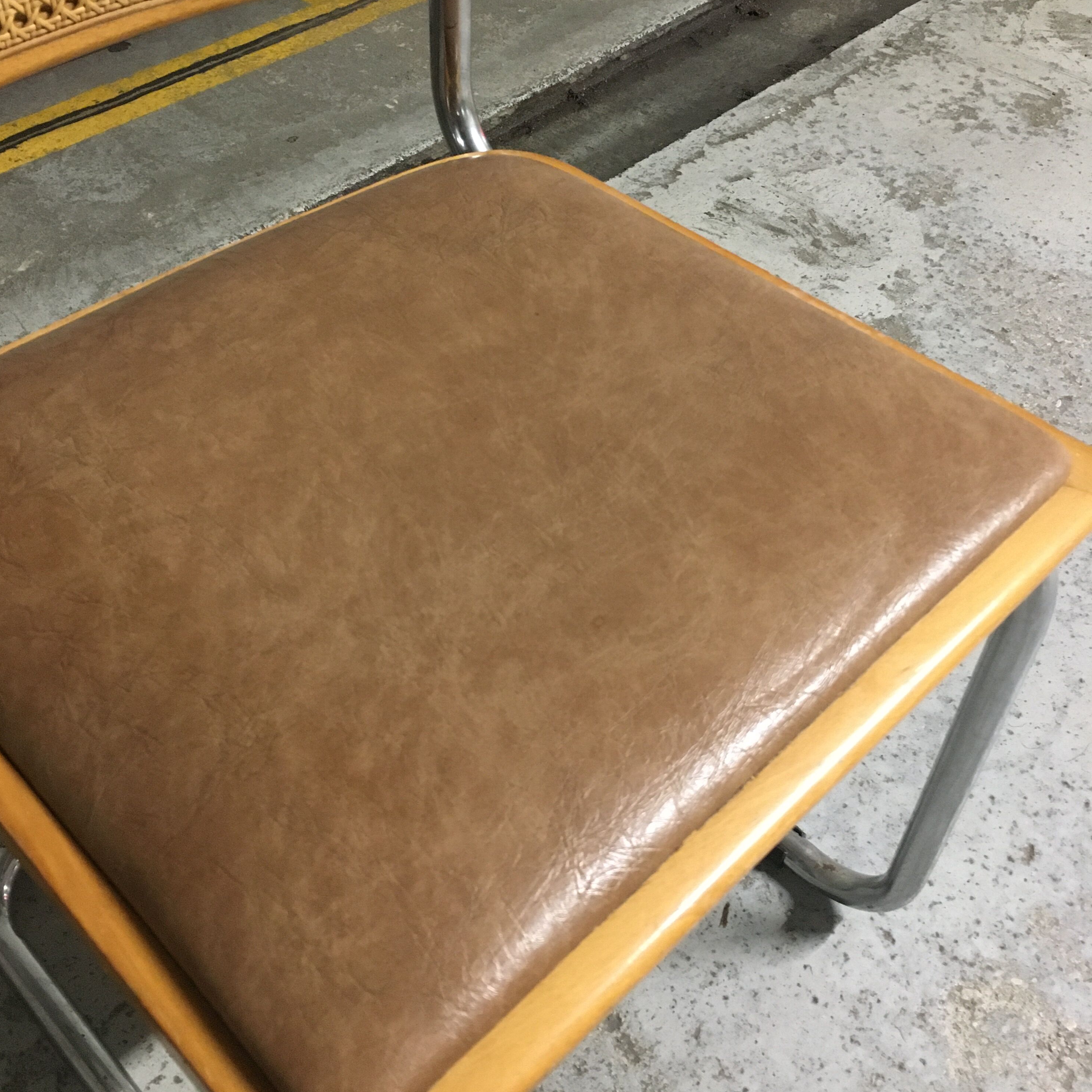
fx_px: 1249
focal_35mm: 35
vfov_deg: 47.2
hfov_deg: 47.2
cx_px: 534
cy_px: 523
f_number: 2.2
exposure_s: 1/25
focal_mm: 4.15
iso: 200
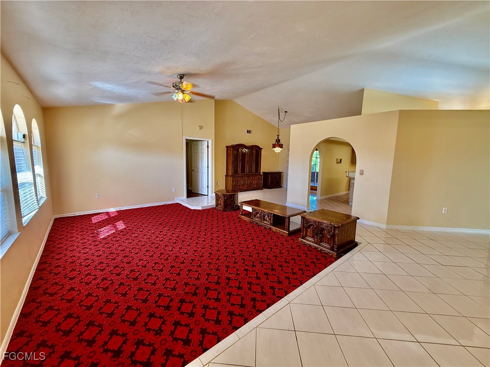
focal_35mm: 14
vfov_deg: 85.7
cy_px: 184
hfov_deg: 102.1
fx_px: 198
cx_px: 245
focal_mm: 2.22
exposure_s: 1/60
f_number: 2.2
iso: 200
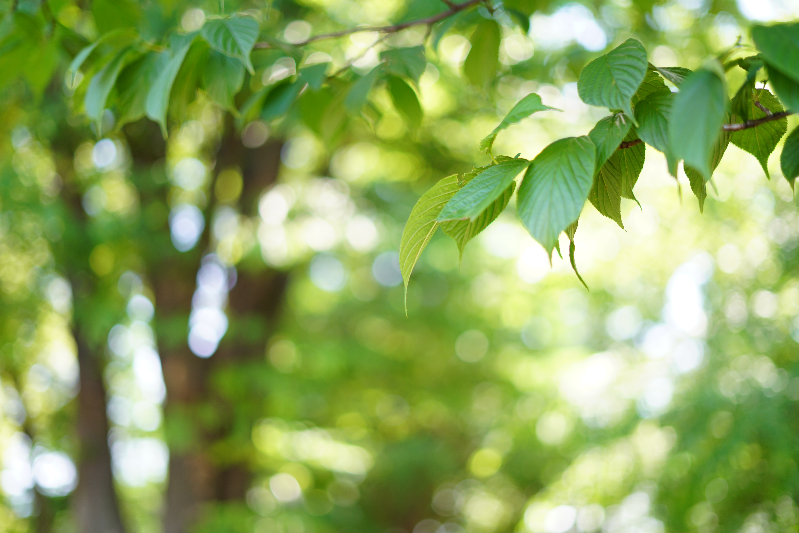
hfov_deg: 39.6
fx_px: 1110
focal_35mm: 50
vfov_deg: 27.0
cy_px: 266
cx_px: 400
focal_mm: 50
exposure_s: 1/125
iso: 100
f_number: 1.8
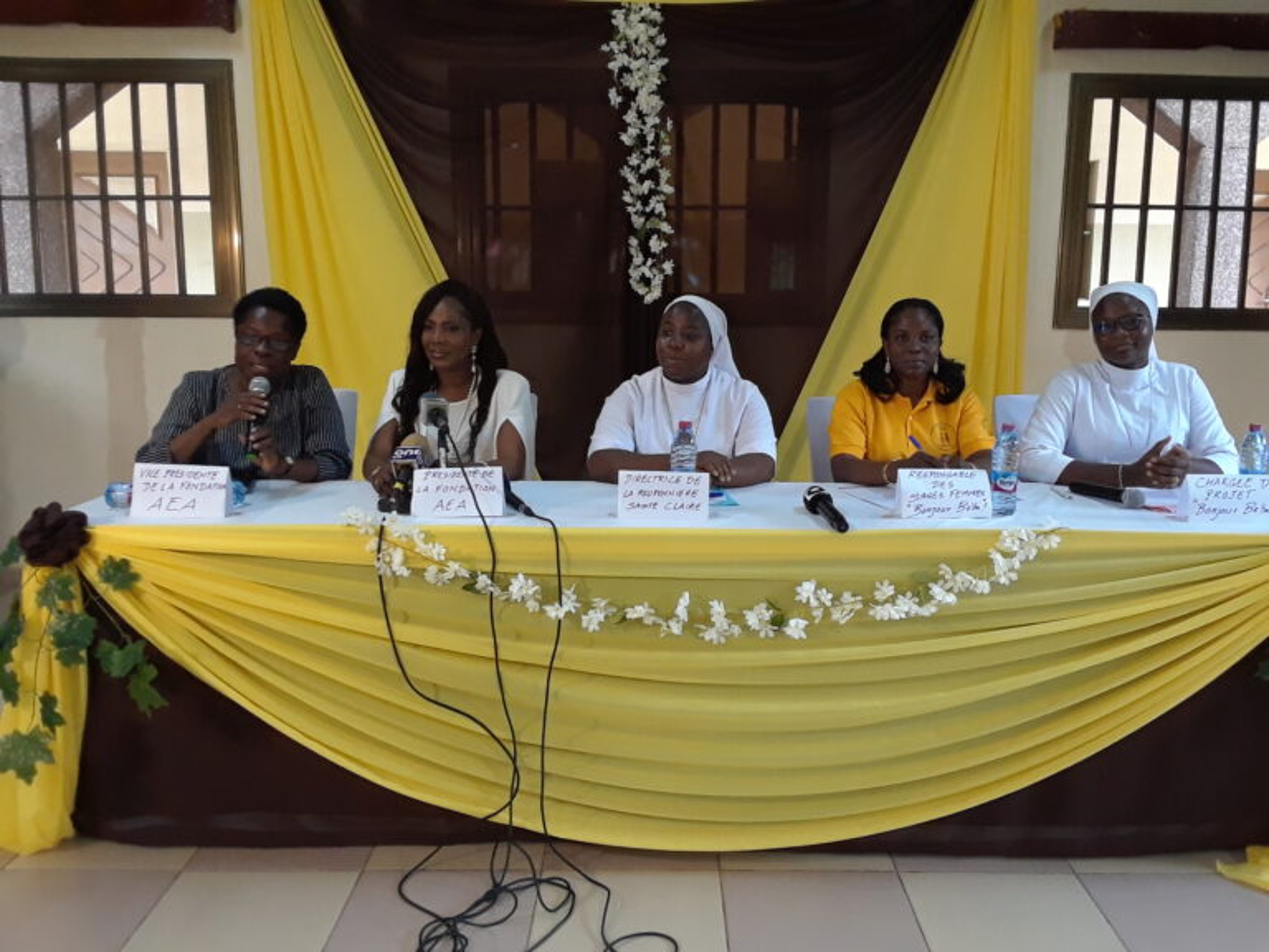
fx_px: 1100
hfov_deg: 60.0
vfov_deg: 46.8
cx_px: 634
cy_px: 476
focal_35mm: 30
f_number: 1.9
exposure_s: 1/30
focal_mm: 2.47
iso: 160
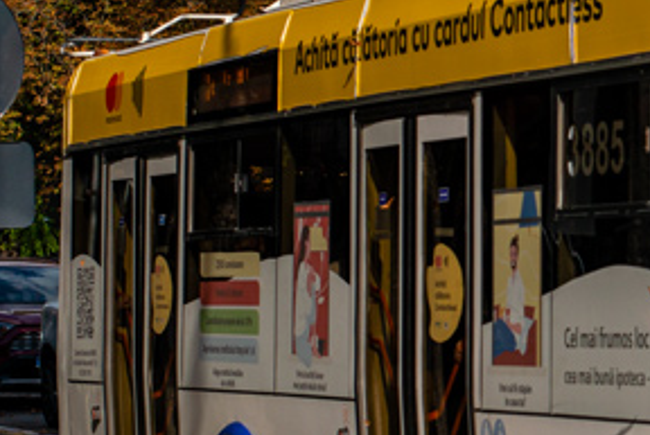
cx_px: 989
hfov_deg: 9.6
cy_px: 269
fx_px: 3761
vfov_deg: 6.6
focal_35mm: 208
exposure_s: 1/4000
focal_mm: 50
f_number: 4.5
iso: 100
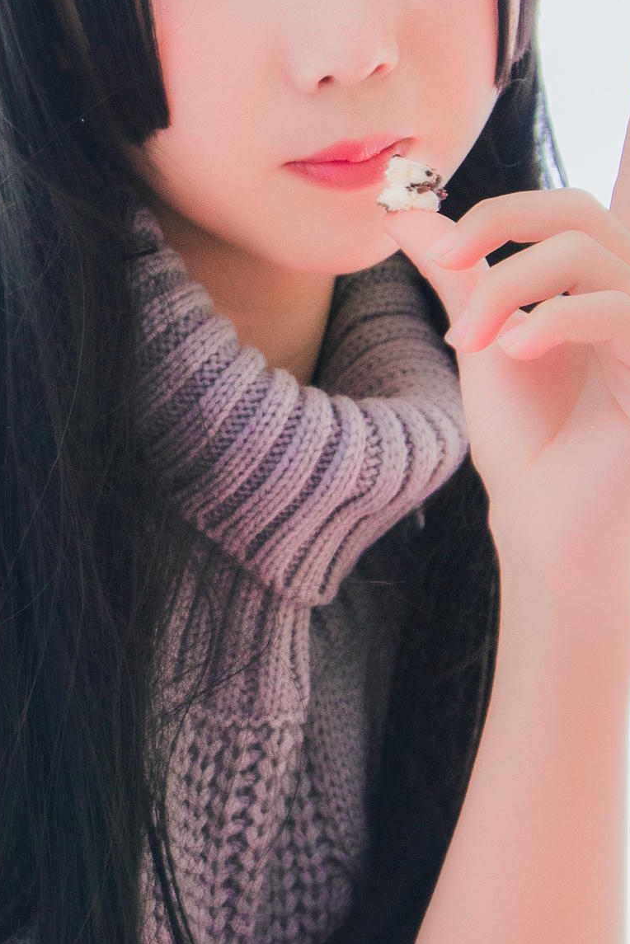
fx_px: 6374
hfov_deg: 5.6
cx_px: -341
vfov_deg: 8.4
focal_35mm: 243
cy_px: 1002
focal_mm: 70
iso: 1000
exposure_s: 1/125
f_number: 5.6
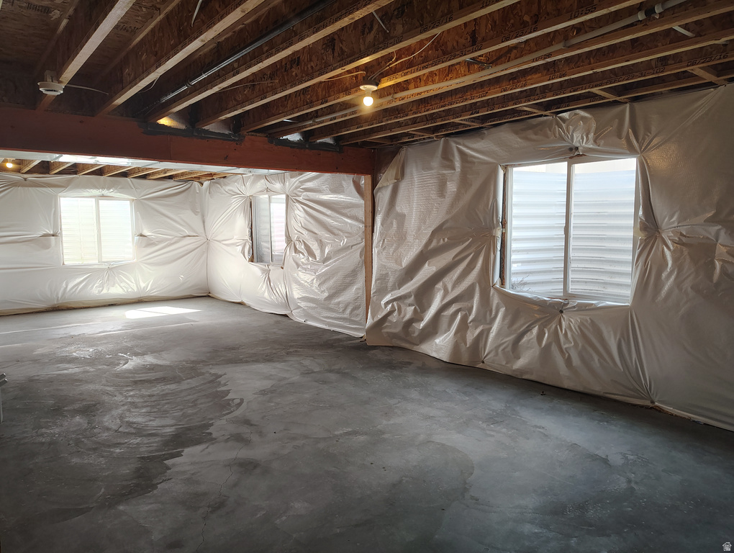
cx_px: 367
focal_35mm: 24
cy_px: 276
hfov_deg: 71.5
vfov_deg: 56.9
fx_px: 510
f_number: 1.8
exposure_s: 1/120
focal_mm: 5.56
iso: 709
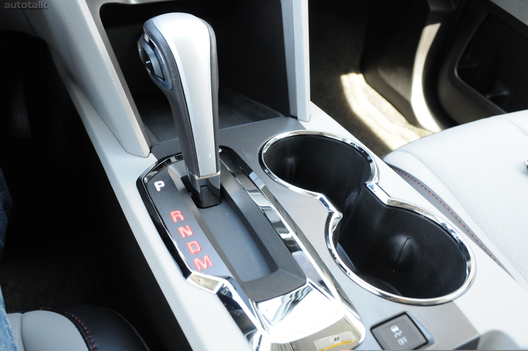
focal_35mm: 33
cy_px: 176
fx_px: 483
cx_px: 264
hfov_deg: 57.3
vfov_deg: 39.9
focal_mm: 22
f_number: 7.1
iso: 2000
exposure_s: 1/100
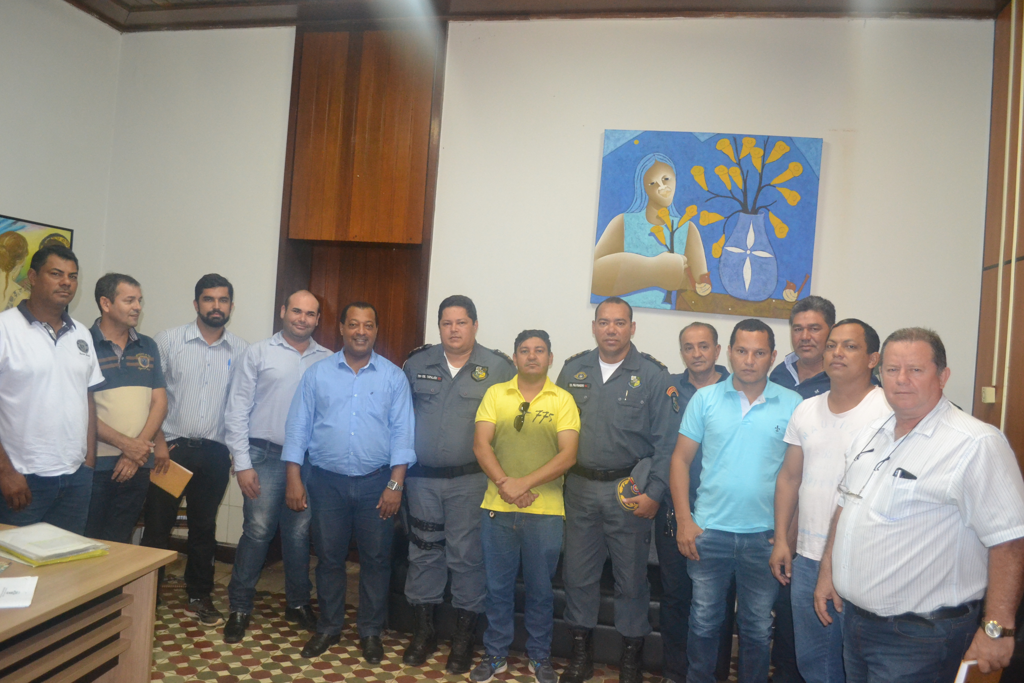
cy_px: 342
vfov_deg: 47.9
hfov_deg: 67.4
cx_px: 512
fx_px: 768
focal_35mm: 27
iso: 2200
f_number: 3.5
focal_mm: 18
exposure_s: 1/60
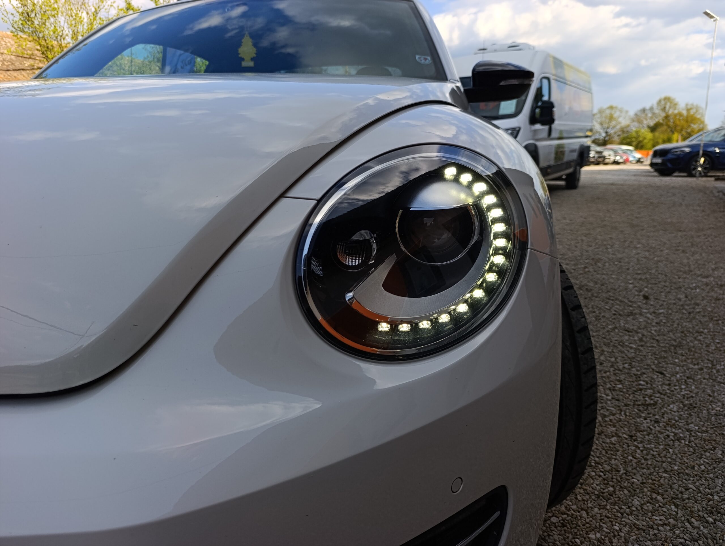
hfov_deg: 73.8
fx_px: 482
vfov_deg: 59.0
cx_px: 362
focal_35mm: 23
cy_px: 273
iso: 50
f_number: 1.6
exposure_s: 1/392
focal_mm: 6.14
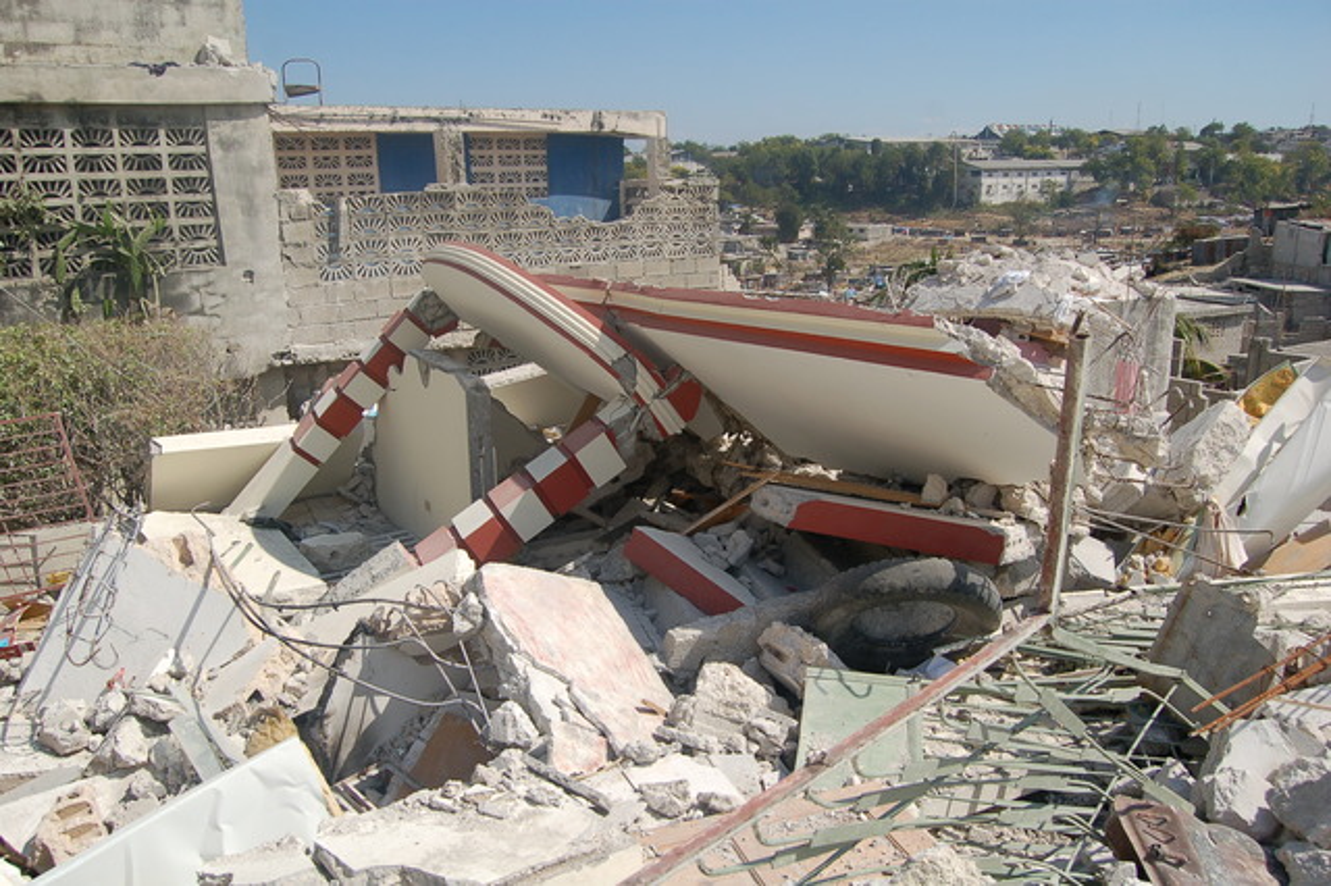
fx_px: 998
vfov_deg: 47.9
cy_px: 443
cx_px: 666
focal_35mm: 27
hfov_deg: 67.4
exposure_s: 1/1250
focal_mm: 18
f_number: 5.6
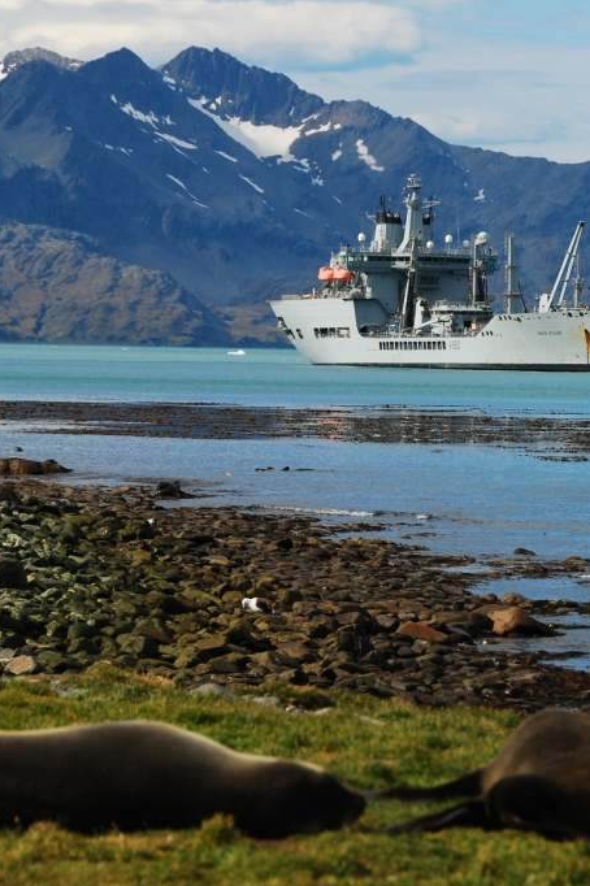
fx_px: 4995
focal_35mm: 203
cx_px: 525
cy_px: 444
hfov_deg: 6.7
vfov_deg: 10.1
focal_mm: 90
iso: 250
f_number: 9
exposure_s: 1/1000
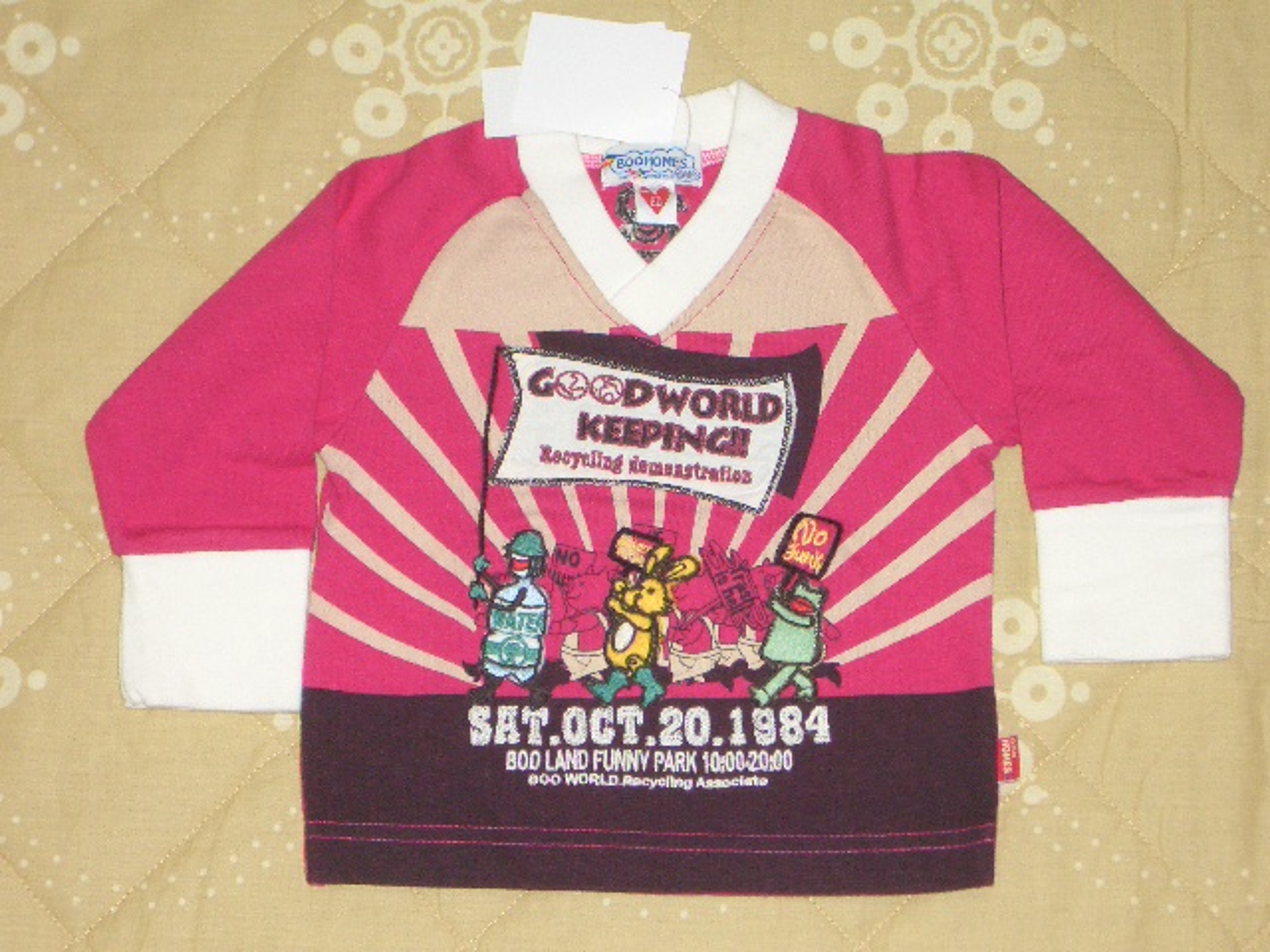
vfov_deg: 16.8
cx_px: 635
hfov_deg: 22.3
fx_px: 3229
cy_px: 476
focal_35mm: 88
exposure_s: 1/60
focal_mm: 14.6
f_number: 4.4
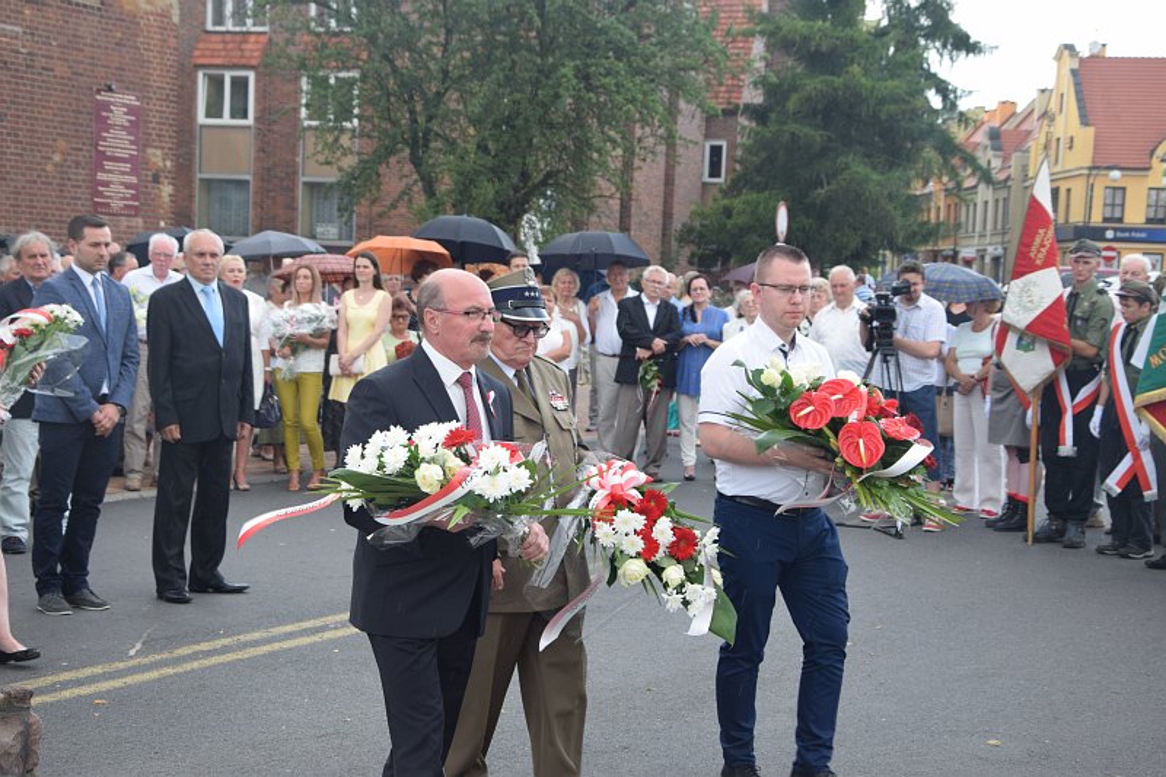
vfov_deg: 21.6
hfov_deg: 31.9
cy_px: 388
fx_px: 2040
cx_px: 583
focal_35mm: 63
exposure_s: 1/200
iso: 400
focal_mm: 42
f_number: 7.1
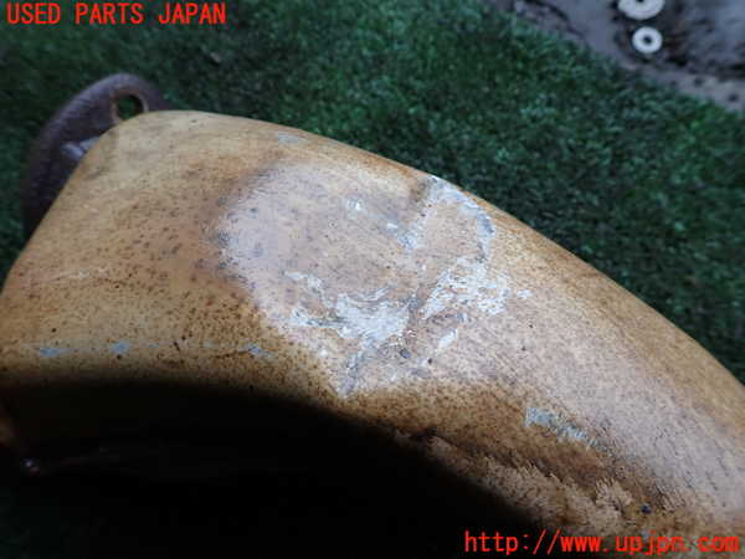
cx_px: 372
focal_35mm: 25
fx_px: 538
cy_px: 280
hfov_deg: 69.4
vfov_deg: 54.9
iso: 100
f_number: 2.8
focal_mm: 4.5
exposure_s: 1/160
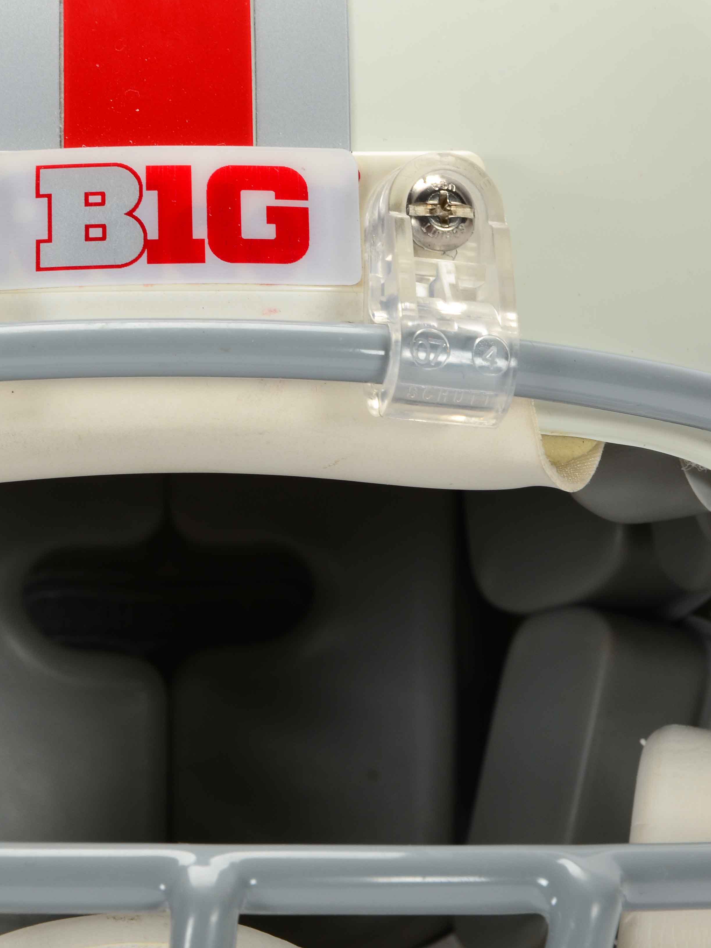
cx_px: 181
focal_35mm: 229
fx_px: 6264
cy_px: 473
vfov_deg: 8.7
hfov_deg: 6.5
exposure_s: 1/160
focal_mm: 105
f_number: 18
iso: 200
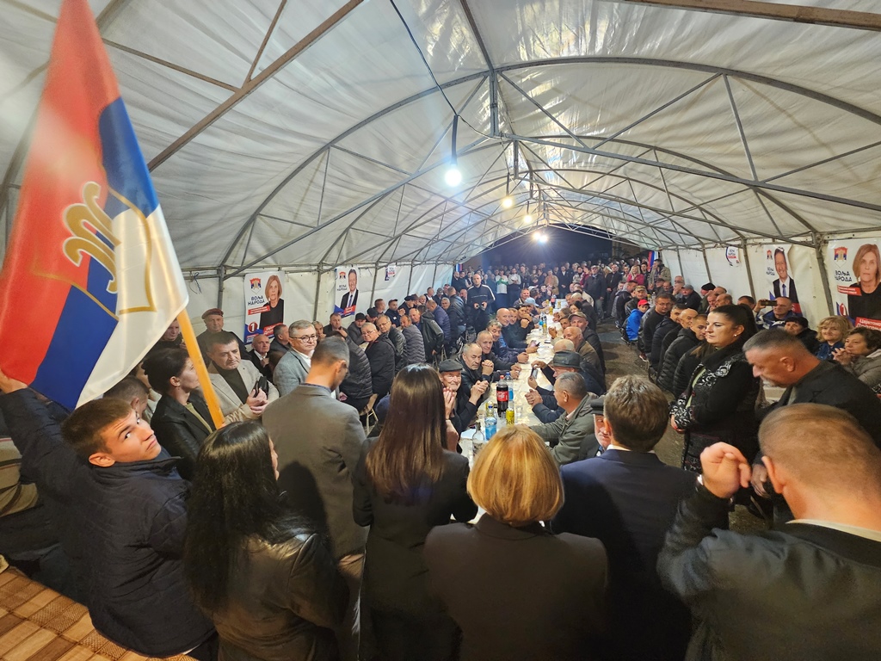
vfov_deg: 89.9
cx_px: 440
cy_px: 330
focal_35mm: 13
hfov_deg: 106.2
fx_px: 331
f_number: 2.2
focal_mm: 2.2
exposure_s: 1/25
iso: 640
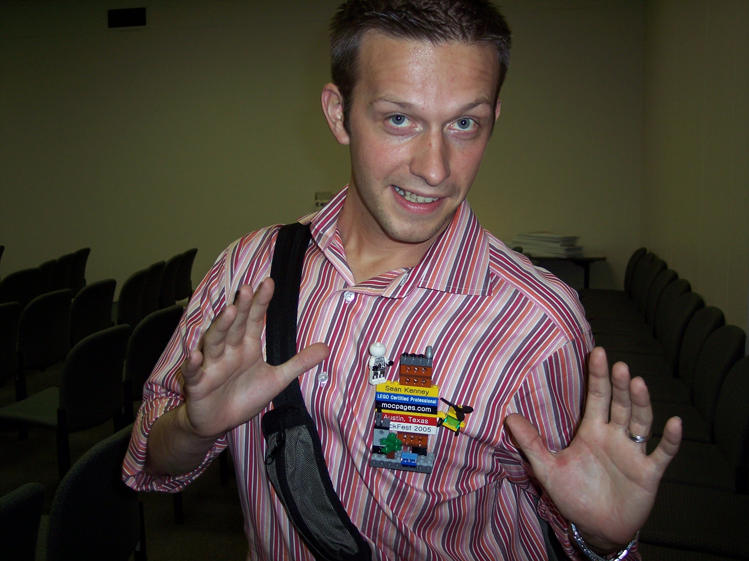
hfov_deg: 47.9
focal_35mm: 39
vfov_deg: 36.8
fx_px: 844
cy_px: 280
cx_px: 374
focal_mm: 8
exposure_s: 1/60
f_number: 2.8
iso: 100
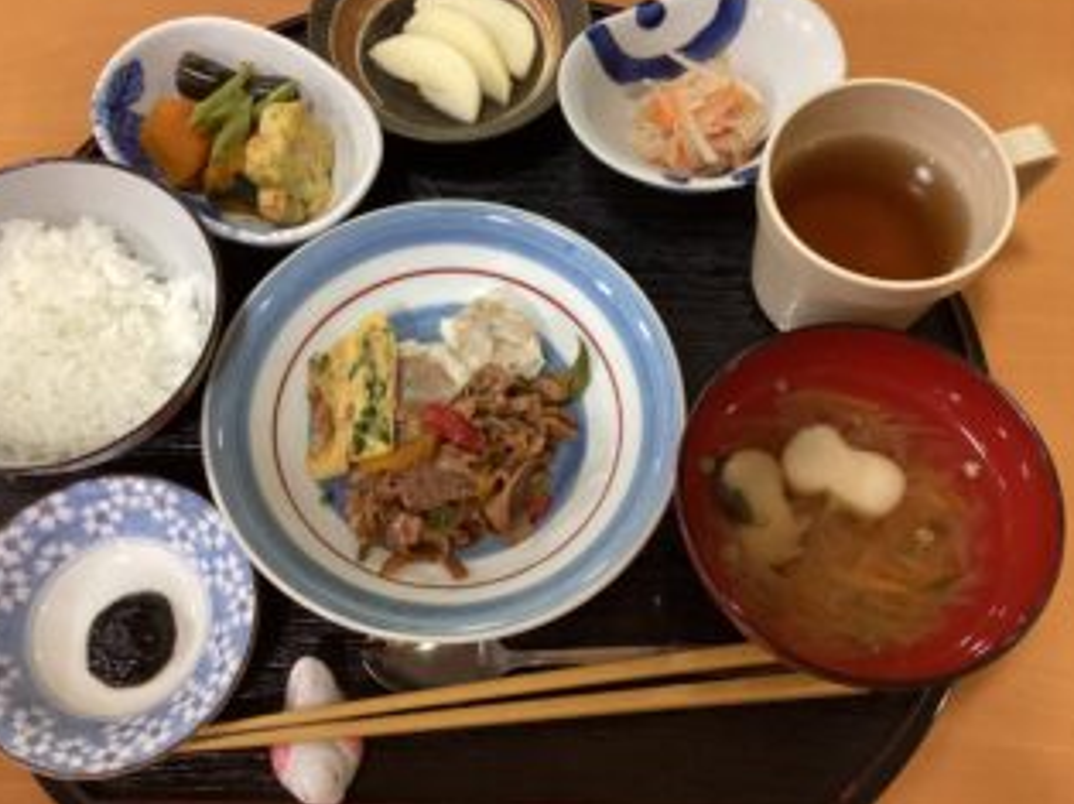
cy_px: 375
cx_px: 508
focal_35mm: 37
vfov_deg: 38.6
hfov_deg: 50.1
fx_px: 1147
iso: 250
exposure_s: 1/50
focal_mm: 3.3
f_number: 2.4
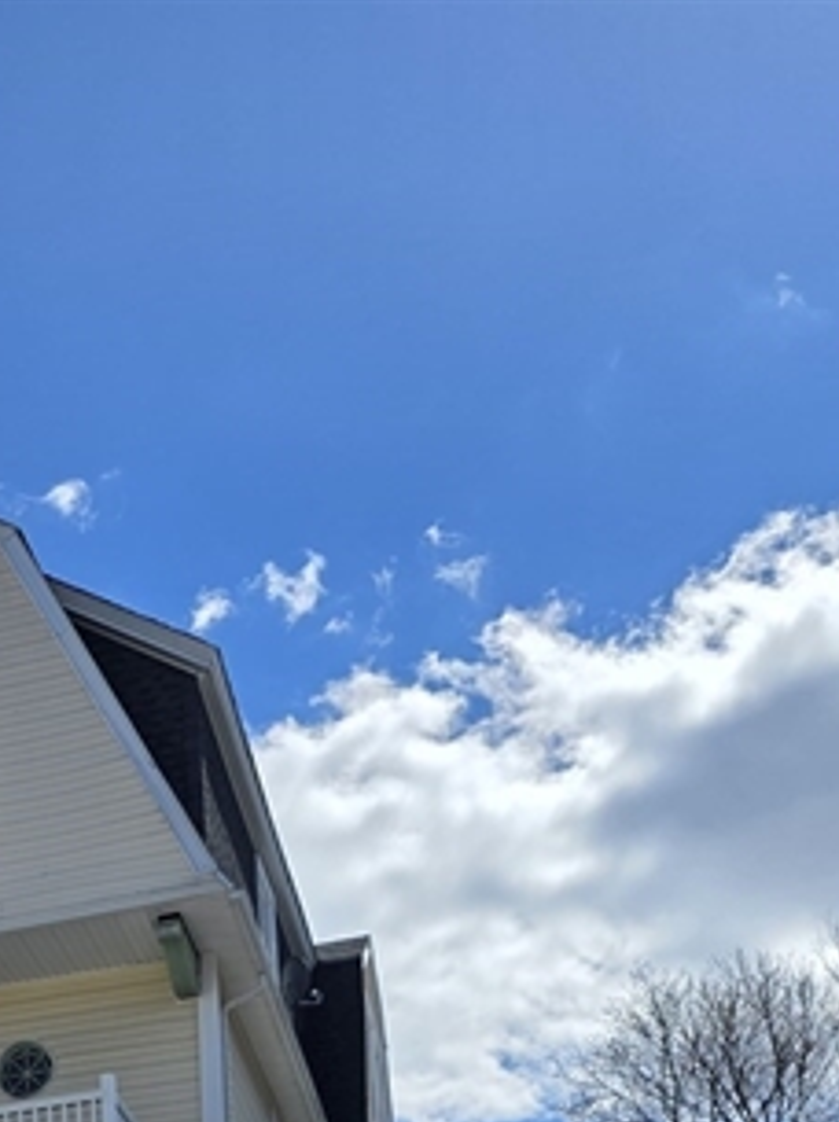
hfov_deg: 24.1
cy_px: 1409
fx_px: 1878
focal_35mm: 58
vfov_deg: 28.2
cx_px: 4
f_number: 1.7
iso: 50
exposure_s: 1/7944
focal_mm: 6.3
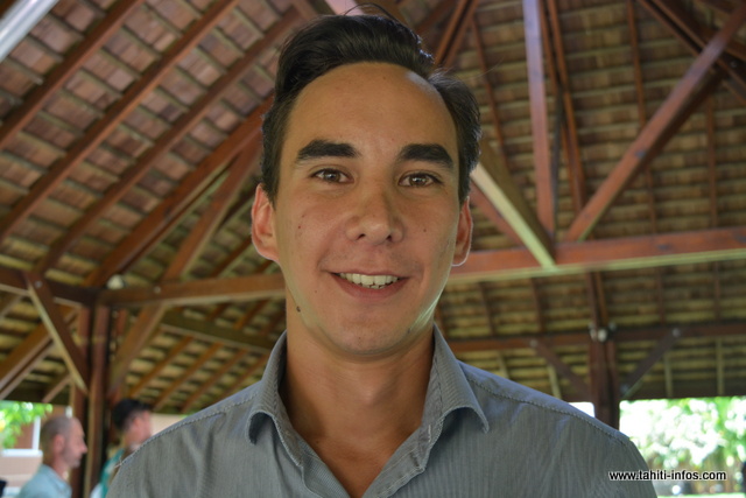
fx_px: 839
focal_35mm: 40
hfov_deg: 47.9
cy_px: 249
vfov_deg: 33.0
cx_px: 373
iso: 400
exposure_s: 1/100
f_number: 5
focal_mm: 27
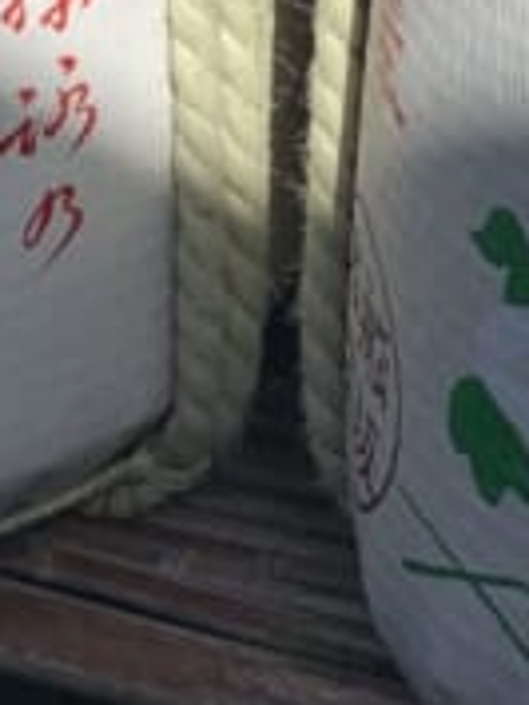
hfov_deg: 9.9
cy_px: -534
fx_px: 3053
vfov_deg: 12.2
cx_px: 434
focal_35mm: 150
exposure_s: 1/3289
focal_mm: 4.25
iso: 25
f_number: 1.8
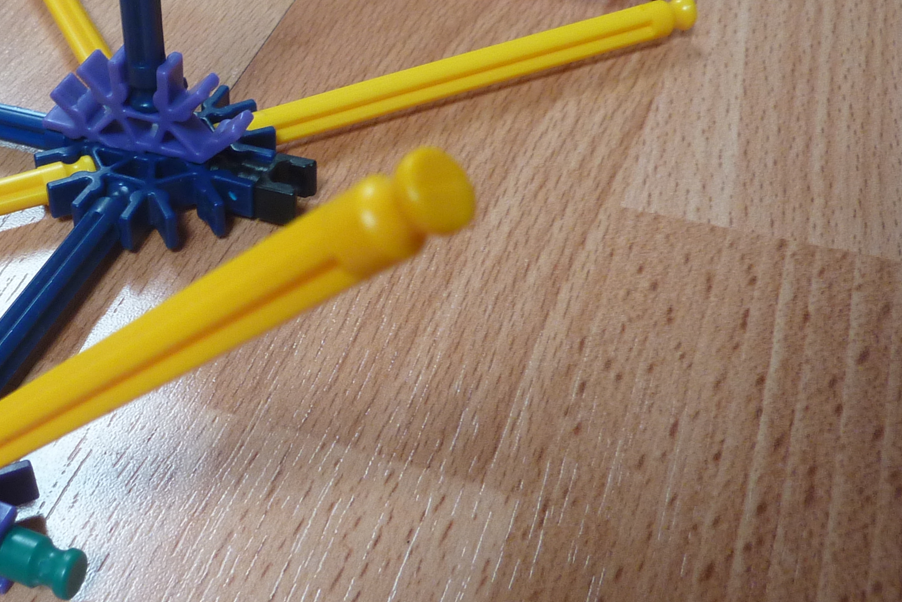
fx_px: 1253
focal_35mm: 50
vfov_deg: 27.0
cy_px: 310
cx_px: 117
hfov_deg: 37.4
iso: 160
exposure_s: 1/30
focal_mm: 4.1
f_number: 3.3
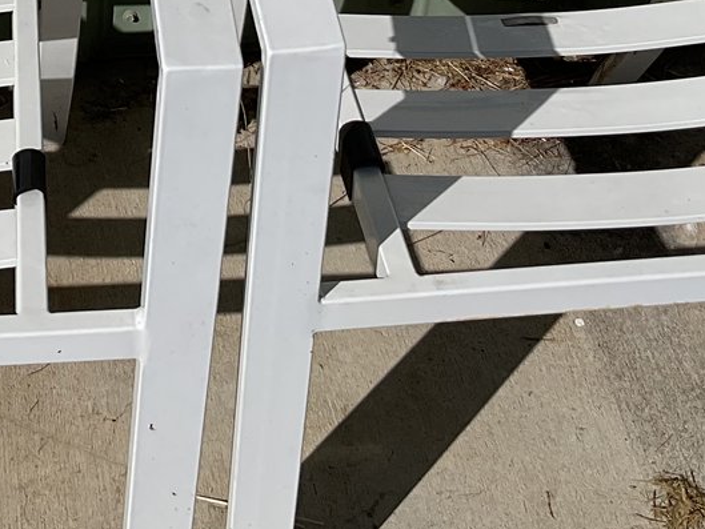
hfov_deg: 23.2
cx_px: 142
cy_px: -135
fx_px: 1691
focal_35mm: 83
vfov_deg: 16.9
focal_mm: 3
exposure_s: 1/7407
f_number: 1.8
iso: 16
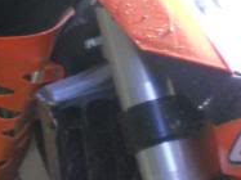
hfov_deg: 4.3
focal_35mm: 463
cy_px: 237
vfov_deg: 3.2
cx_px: 76
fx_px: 3221
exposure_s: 1/60
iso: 400
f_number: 5.9
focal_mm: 19.6
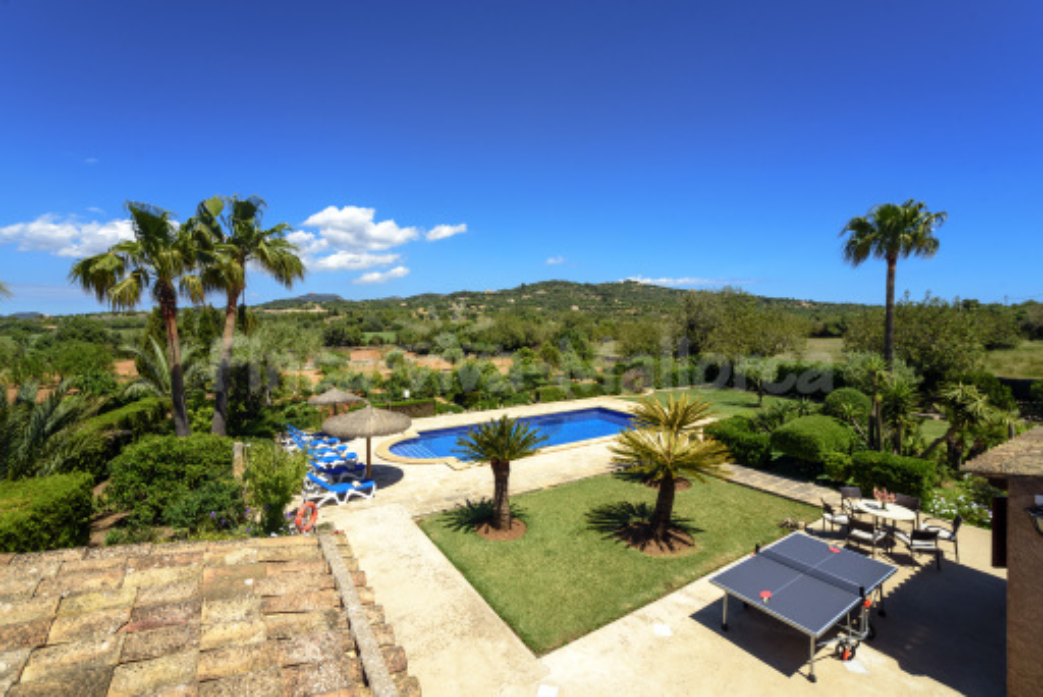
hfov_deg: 100.4
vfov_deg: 77.4
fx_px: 435
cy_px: 348
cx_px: 522
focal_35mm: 15
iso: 100
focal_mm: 15
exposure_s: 1/320
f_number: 9
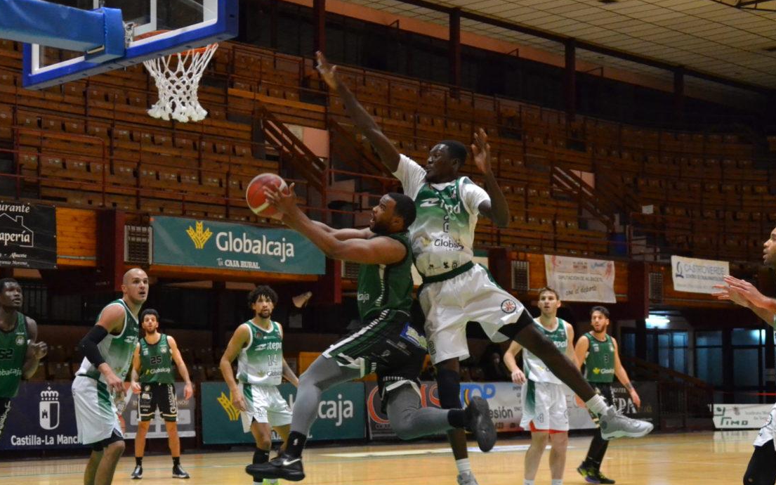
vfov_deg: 20.9
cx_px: 239
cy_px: 292
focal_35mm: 62
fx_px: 1311
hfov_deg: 32.6
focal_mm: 28
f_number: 4
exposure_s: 1/320
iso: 3200
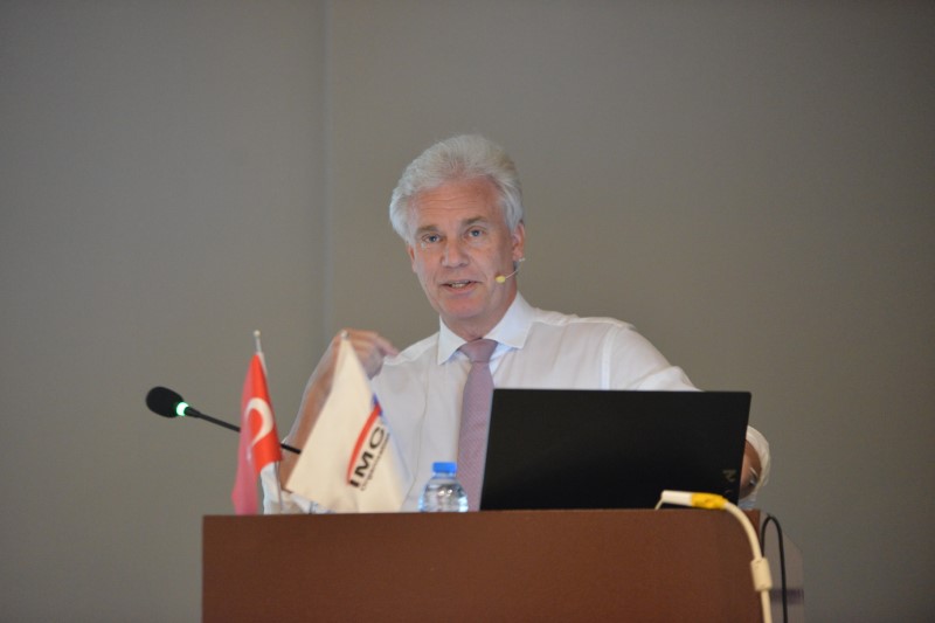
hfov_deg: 12.8
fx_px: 4154
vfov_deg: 8.6
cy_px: 312
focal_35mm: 160
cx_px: 468
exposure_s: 1/80
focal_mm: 160
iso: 6400
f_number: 2.8
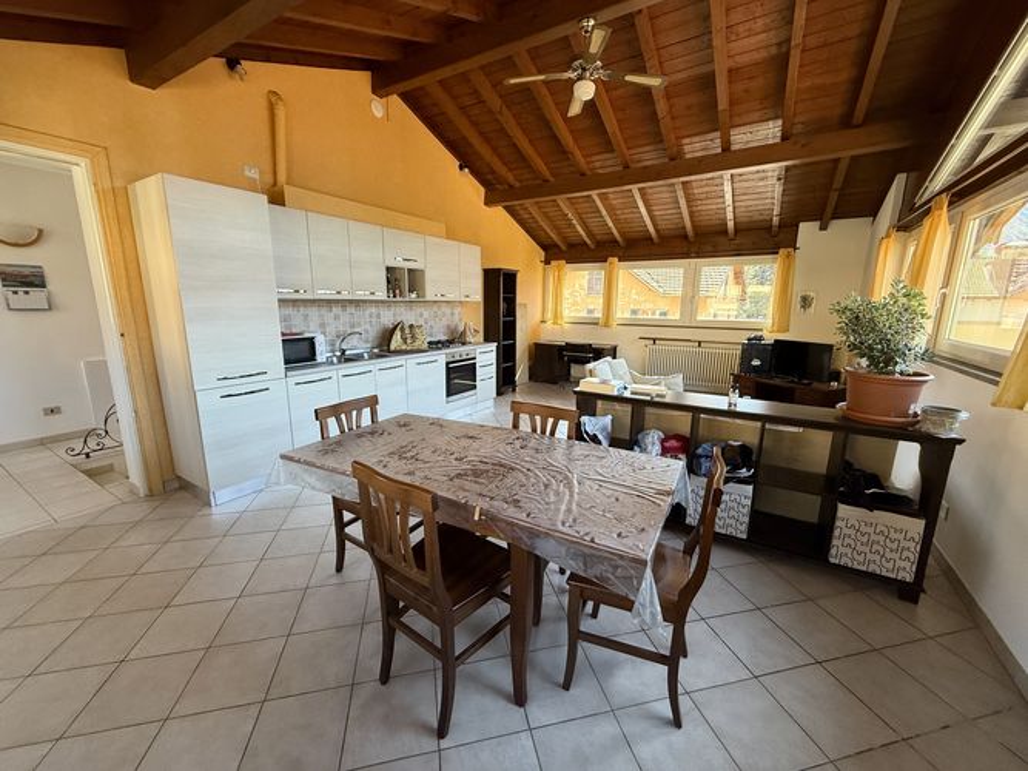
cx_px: 514
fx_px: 416
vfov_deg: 85.7
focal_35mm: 14
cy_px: 386
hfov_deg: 102.1
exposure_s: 1/99
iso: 160
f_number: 2.2
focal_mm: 2.22
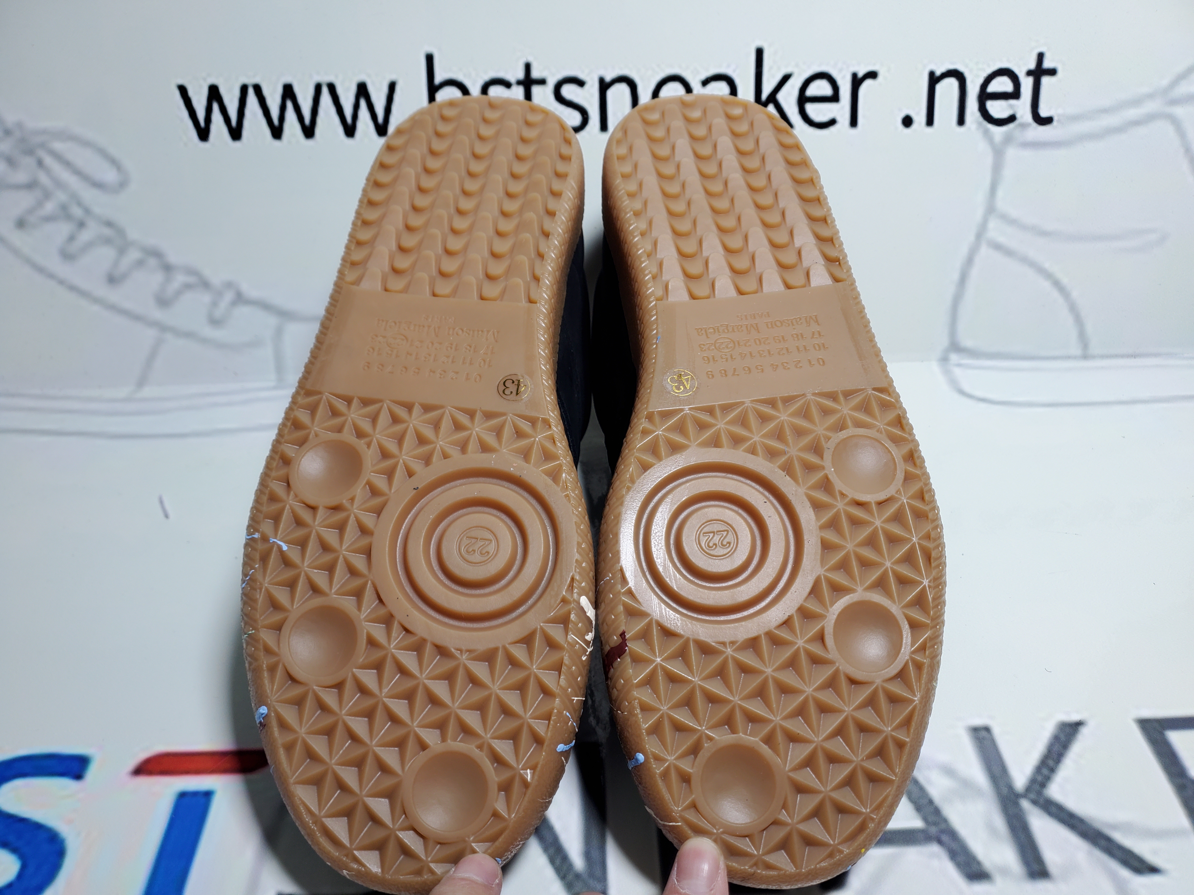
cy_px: 448
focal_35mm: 26
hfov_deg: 67.3
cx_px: 597
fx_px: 897
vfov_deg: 53.1
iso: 50
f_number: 1.5
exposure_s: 1/424
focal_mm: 4.3
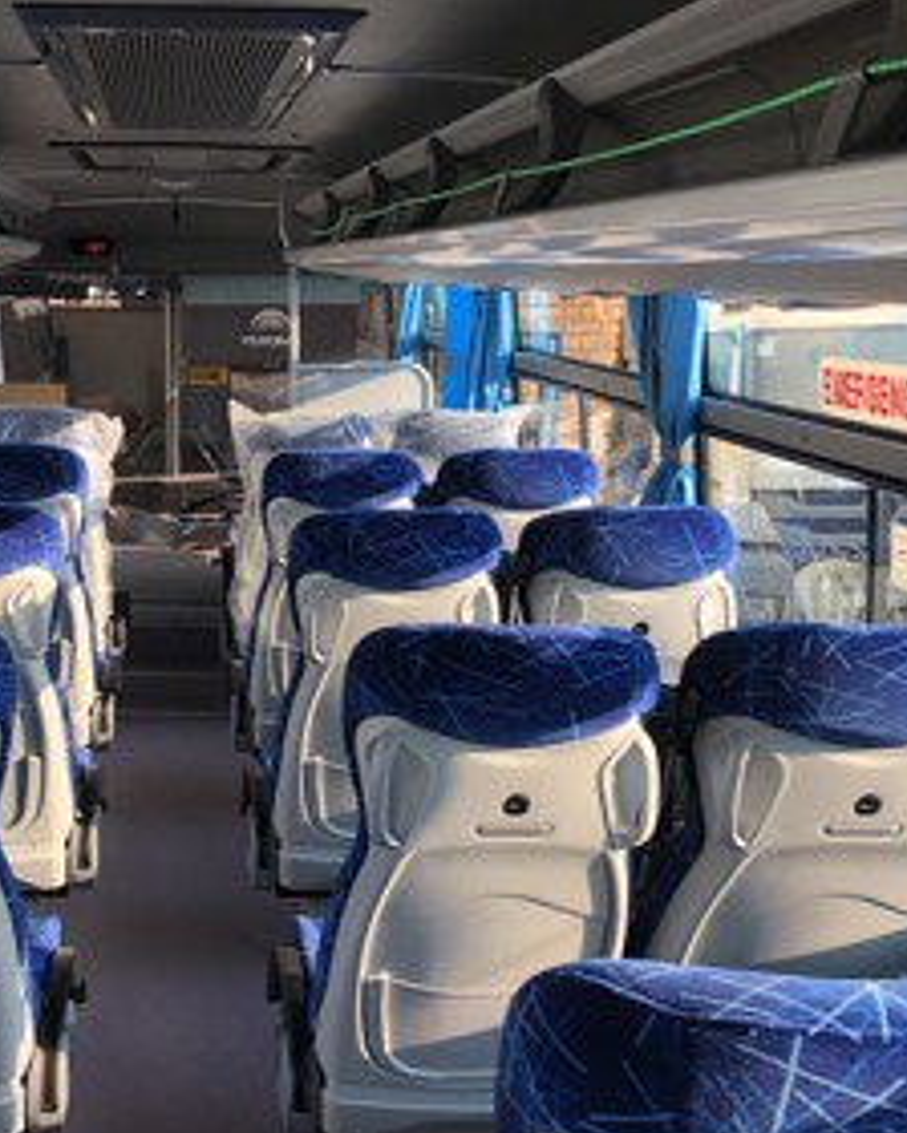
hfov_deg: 37.1
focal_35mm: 39
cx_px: 198
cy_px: 595
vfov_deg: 46.8
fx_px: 1309
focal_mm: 3.99
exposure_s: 1/120
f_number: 1.8
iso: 32
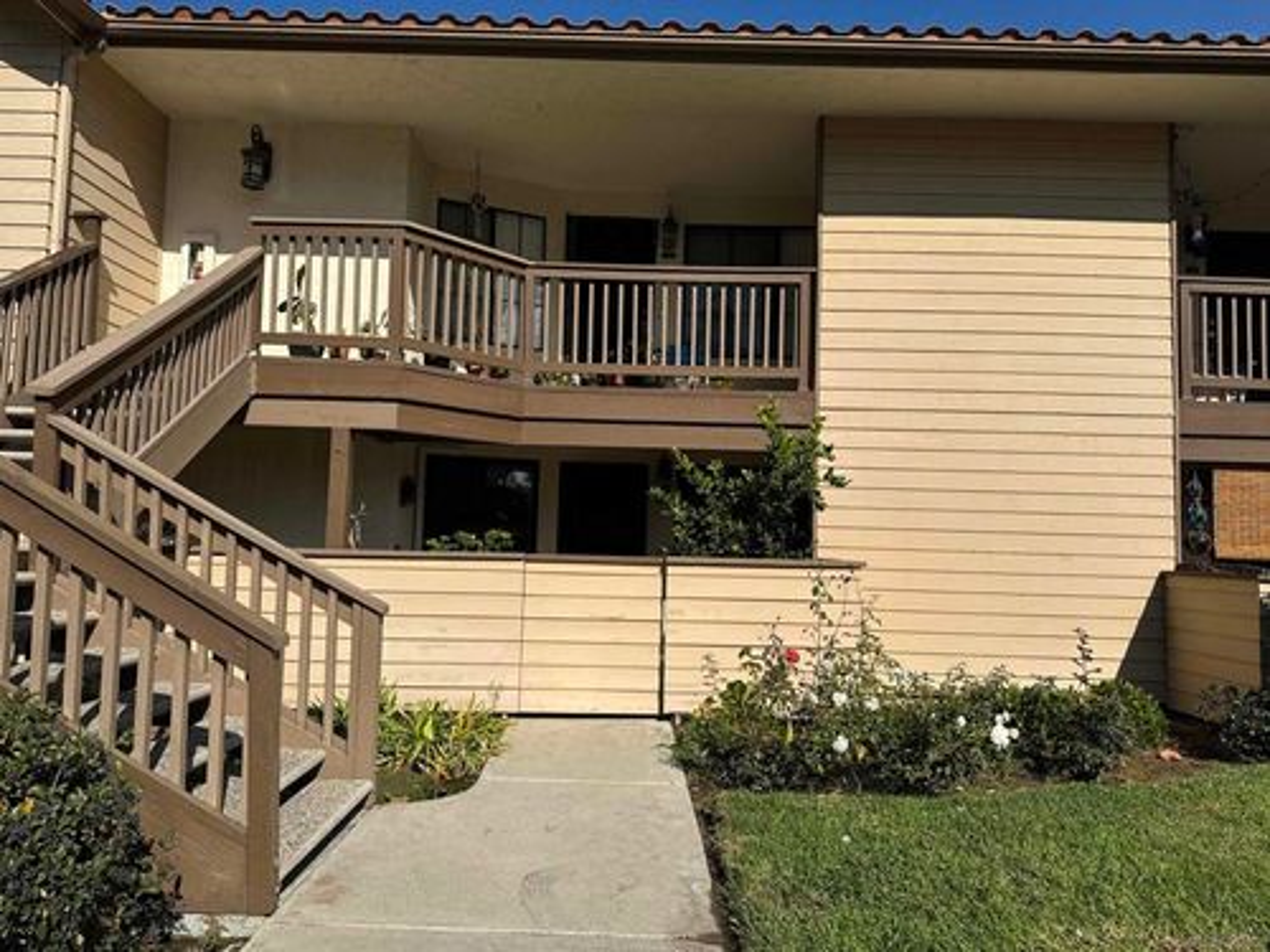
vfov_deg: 56.8
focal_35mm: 24
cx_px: 635
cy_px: 476
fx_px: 881
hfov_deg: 71.6
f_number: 1.78
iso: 80
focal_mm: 6.76
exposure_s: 1/10417
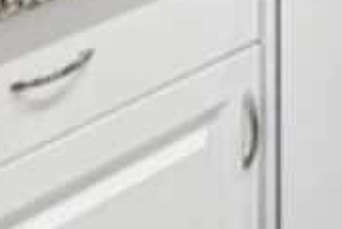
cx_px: 450
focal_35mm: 115
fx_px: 1093
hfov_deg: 16.7
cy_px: -487
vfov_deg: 9.2
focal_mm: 16
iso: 400
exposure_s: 1/13
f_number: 8
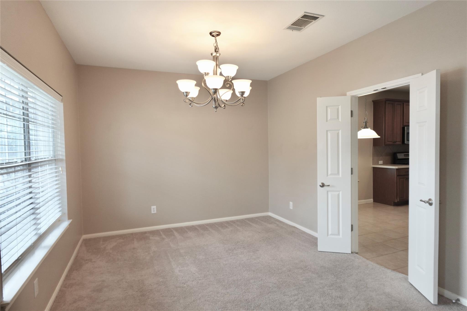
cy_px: 156
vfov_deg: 61.9
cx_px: 234
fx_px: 259
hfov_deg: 84.0
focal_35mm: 20
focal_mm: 7.6
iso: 200
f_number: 2
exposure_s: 1/80
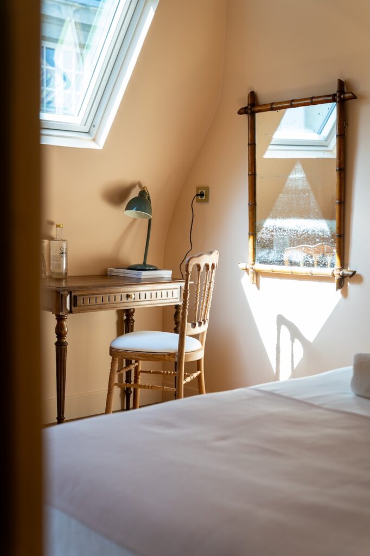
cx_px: 185
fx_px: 744
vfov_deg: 41.0
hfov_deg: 27.9
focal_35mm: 48
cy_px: 278
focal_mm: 48.2
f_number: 4
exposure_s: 1/50
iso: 320
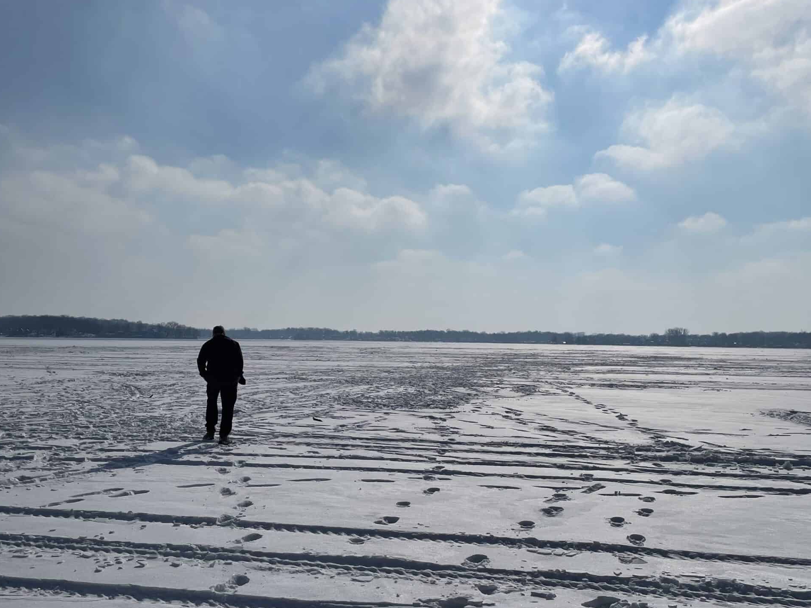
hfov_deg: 52.5
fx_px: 820
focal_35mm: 35
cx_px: 364
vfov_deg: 40.7
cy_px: 297
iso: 40
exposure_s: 1/43478
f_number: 1.6
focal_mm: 4.2
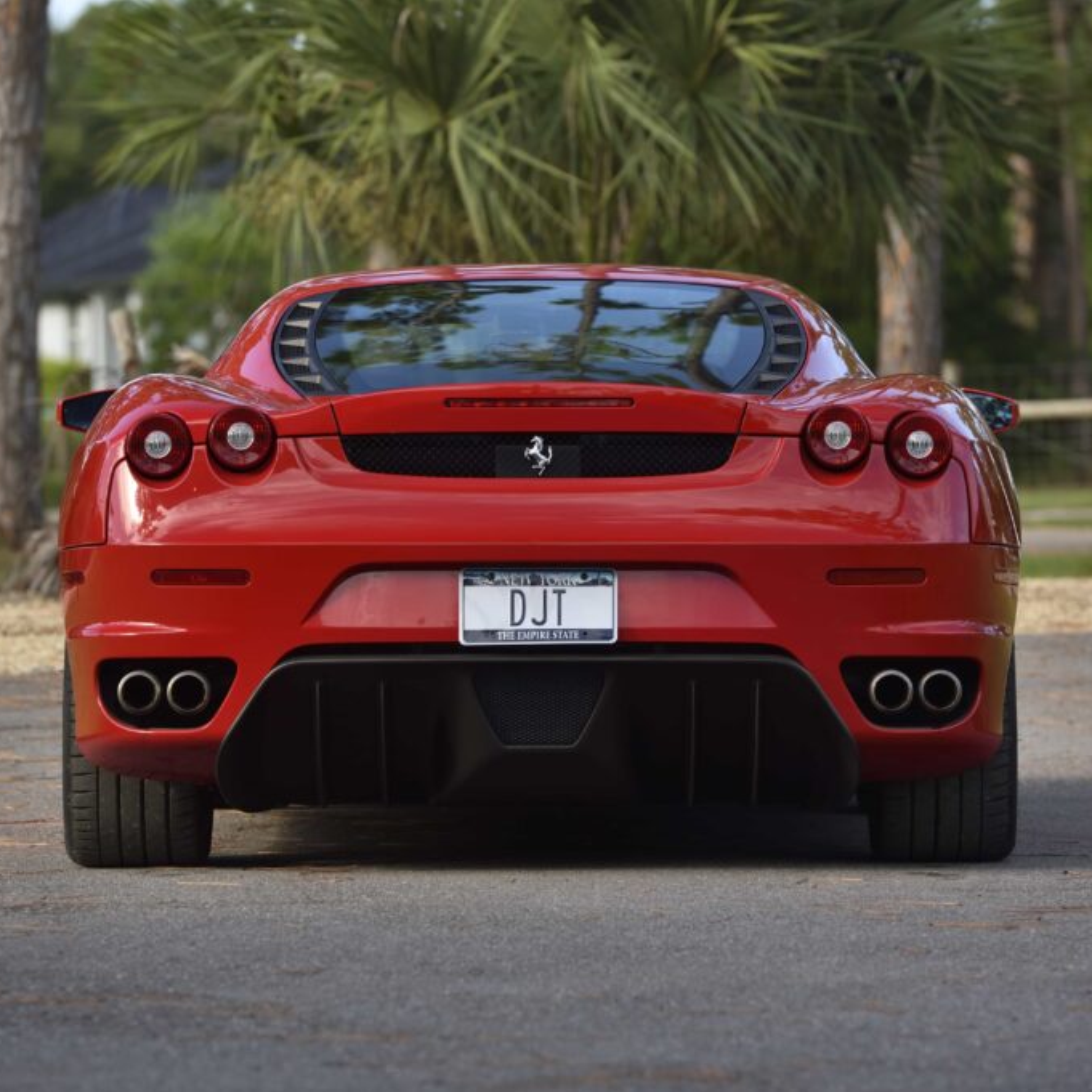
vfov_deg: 7.2
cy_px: 547
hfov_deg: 7.2
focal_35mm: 243
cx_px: 579
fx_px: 8673
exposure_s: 1/320
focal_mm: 190
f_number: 5.6
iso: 400
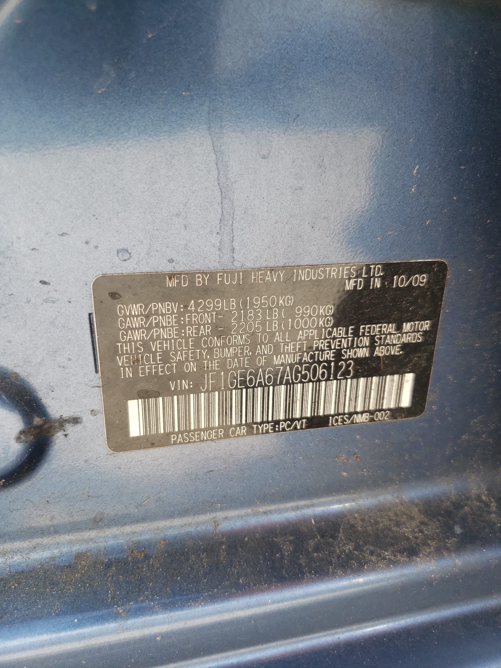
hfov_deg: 53.1
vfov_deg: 67.3
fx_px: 502
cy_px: 334
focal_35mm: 26
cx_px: 250
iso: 50
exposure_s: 1/333
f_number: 1.5
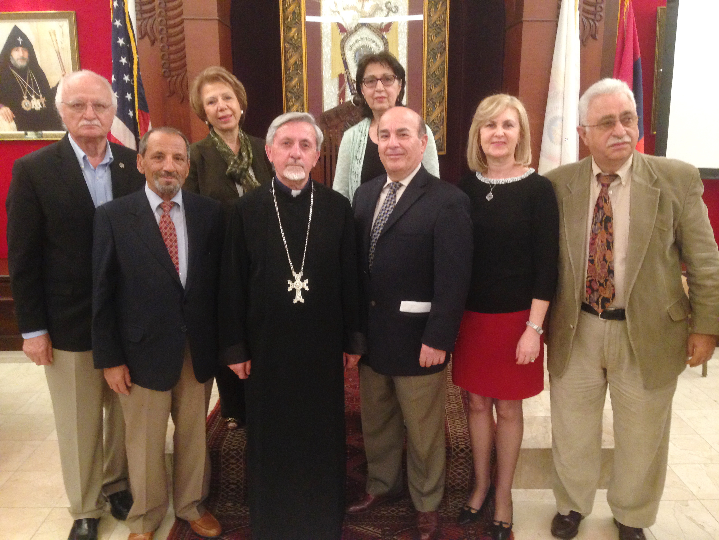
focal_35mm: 33
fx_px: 685
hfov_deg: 55.4
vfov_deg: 42.9
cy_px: 270
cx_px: 360
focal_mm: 4.12
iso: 320
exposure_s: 1/20
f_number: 2.4
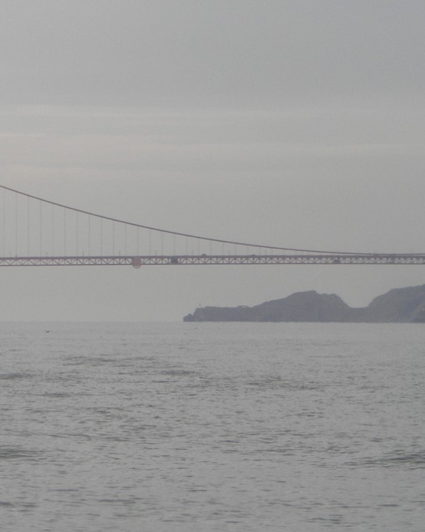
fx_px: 4404
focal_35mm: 280
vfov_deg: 6.9
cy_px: 230
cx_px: 54
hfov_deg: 5.5
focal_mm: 22.8
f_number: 3.2
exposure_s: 1/200
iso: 64
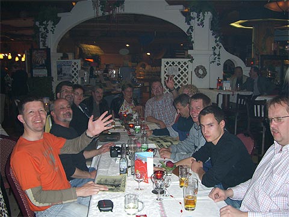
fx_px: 317
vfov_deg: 37.7
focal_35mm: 38
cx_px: 144
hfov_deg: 49.0
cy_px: 108
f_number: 2.7
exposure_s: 1/60
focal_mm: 6.2
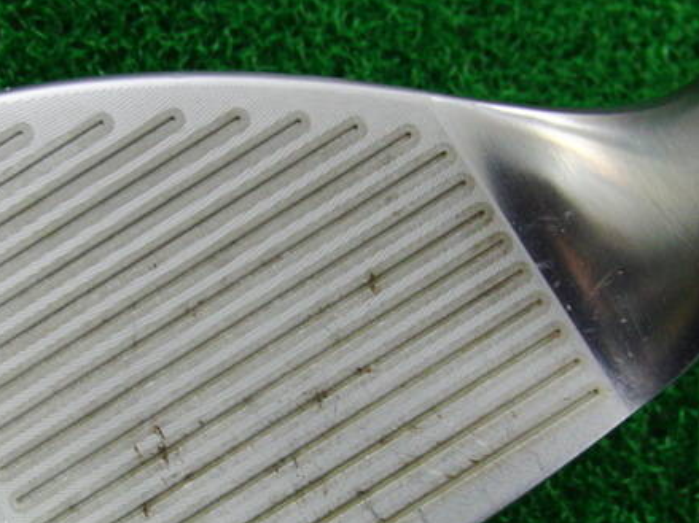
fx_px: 1090
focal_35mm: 54
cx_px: 220
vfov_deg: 26.8
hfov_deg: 35.1
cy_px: 364
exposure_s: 1/50
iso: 400
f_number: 3.6
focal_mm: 6.42
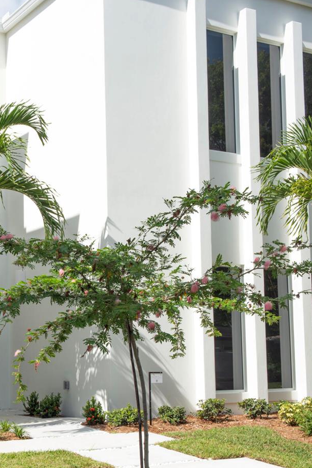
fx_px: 832
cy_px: 308
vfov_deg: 31.2
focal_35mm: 64
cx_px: 56
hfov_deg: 21.0
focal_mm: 38
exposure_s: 1/125
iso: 160
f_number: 14
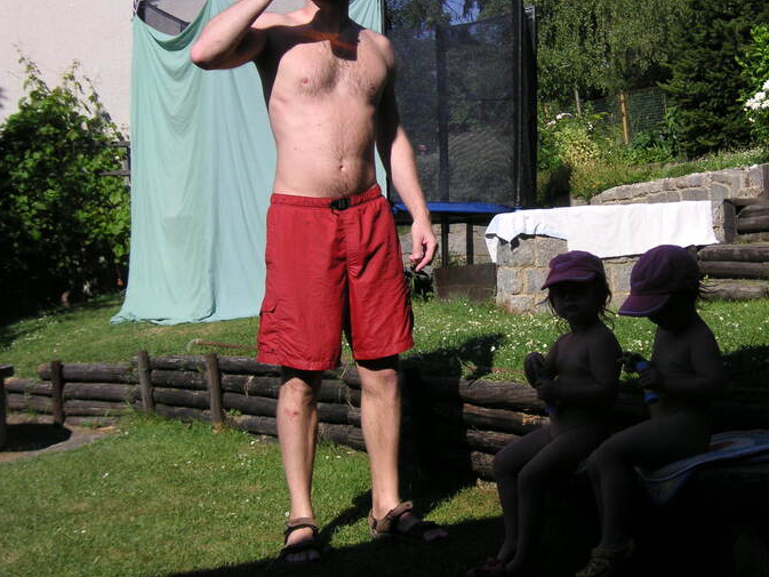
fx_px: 1400
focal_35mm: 63
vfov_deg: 23.3
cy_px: 247
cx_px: 449
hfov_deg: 30.7
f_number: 3.6
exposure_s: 1/1000
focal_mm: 8.9
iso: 50
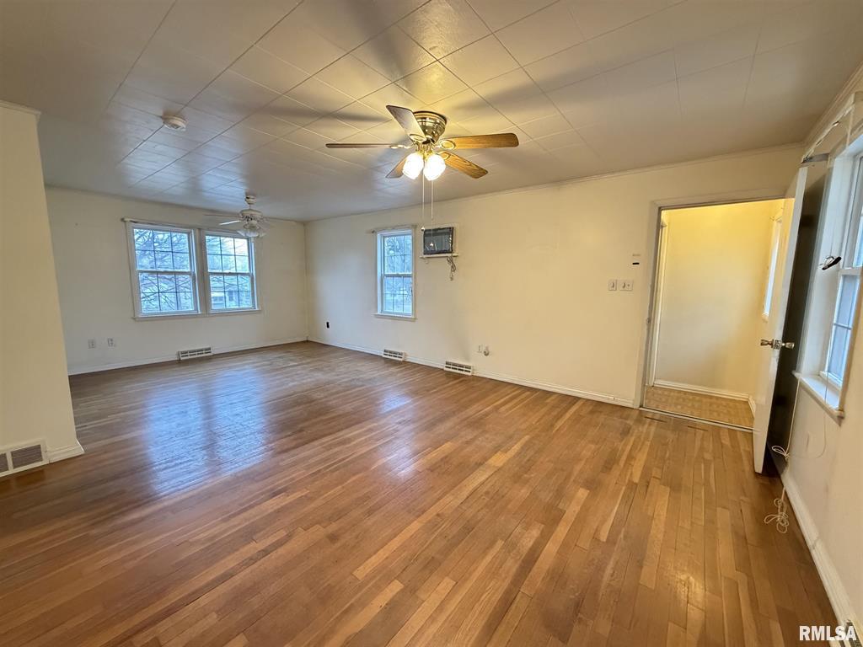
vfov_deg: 85.7
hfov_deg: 102.1
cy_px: 324
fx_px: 349
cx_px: 432
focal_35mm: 14
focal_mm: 2.22
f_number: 2.2
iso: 640
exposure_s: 1/60
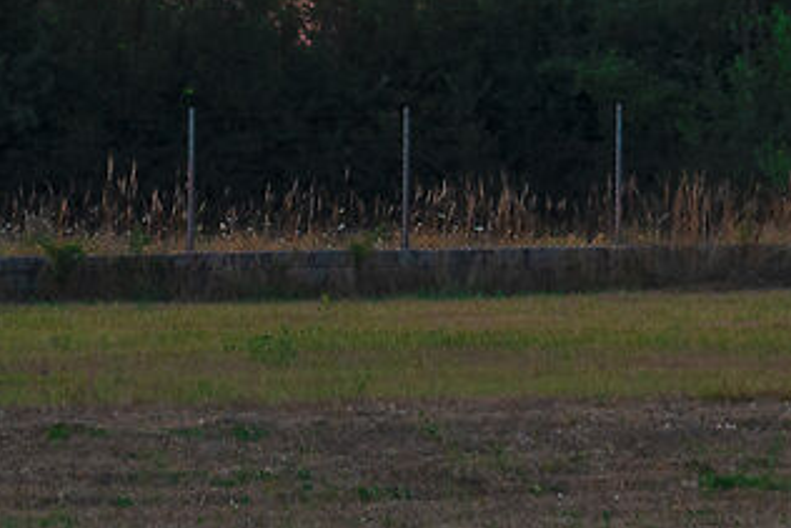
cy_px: -609
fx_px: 17519
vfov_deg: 1.7
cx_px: -183
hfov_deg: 2.6
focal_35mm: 797
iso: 100
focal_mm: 105
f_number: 9
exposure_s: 2
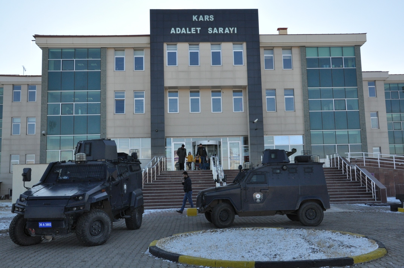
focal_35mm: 38
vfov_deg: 35.4
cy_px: 134
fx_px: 420
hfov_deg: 51.3
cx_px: 202
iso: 800
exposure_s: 1/500
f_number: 11
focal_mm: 25
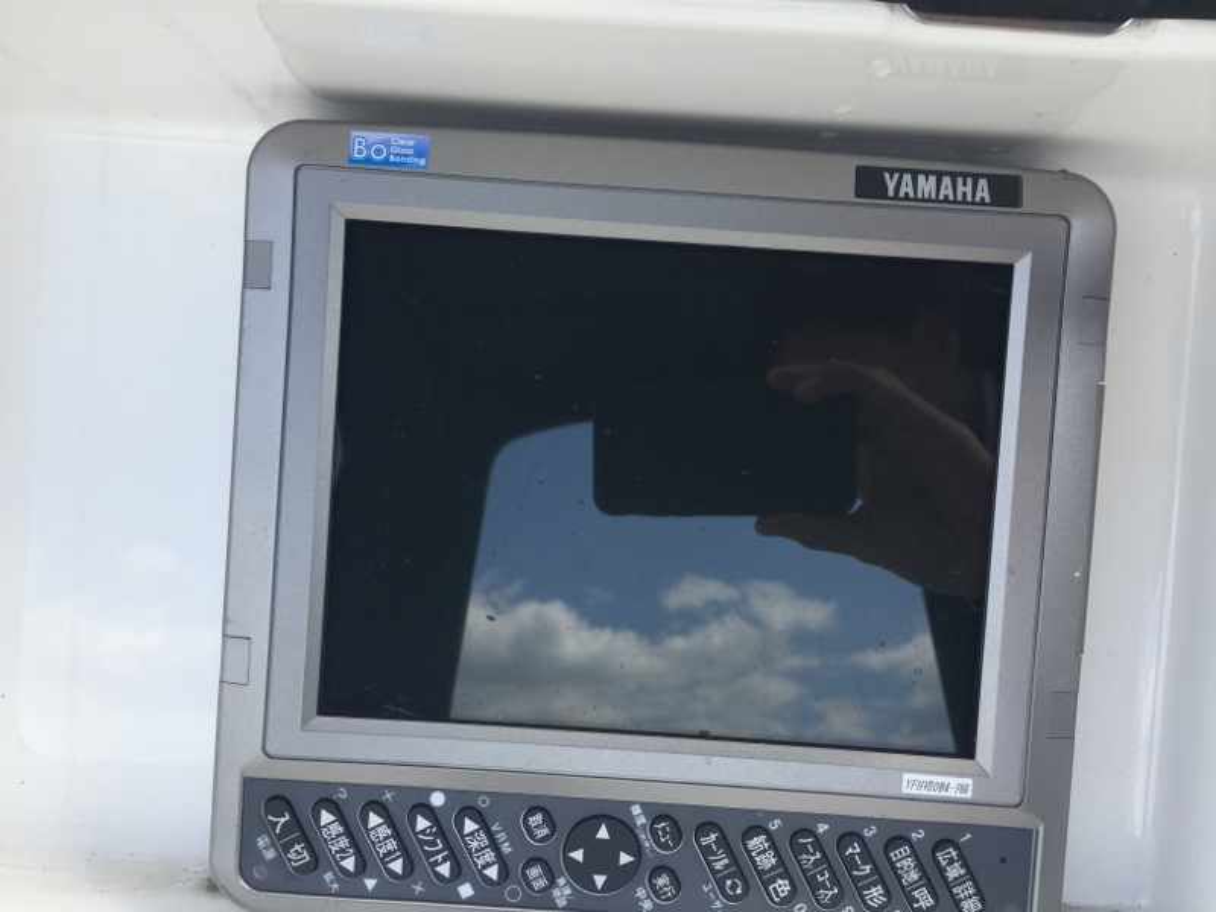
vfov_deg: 48.2
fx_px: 1019
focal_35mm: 29
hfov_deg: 61.7
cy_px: 456
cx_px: 608
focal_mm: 4.15
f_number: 2.2
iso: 32
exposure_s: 1/514
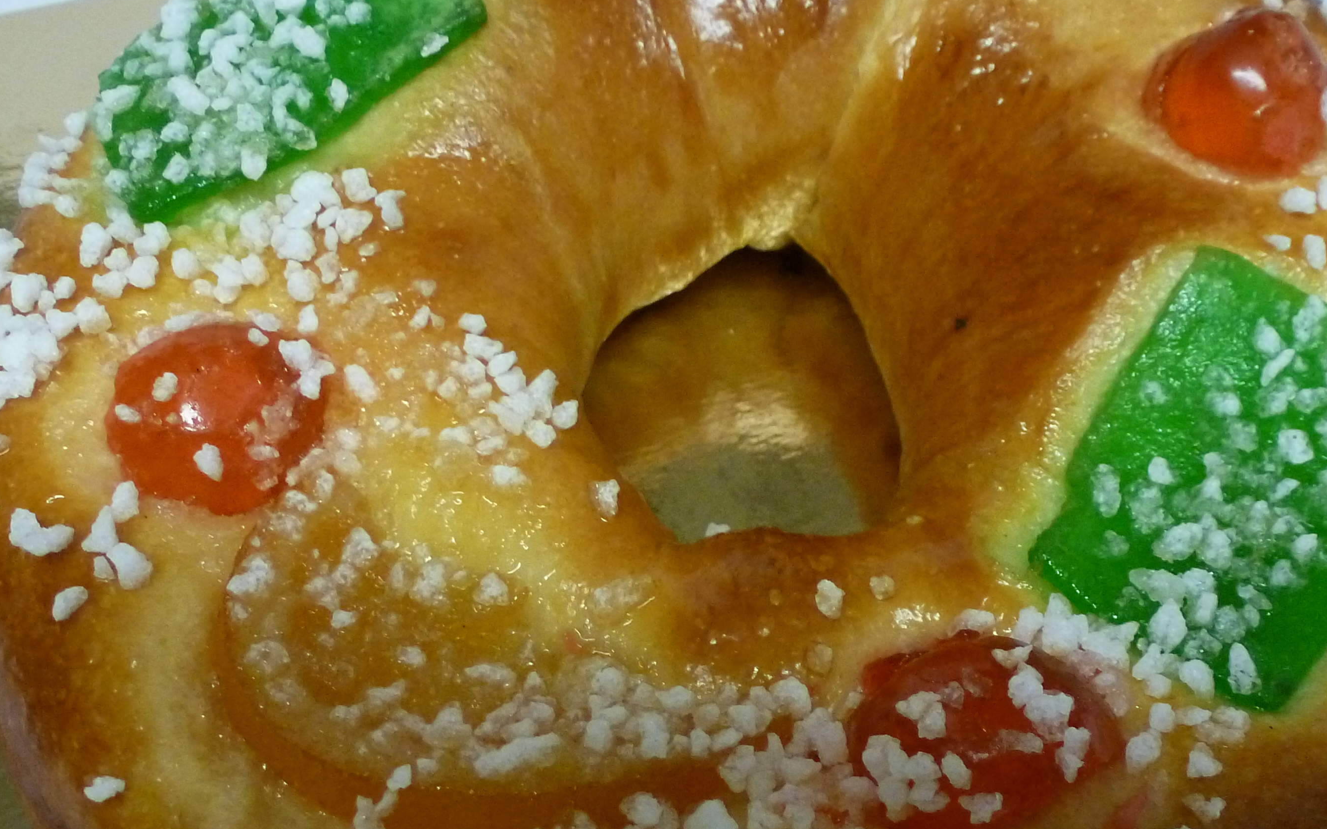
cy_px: 505
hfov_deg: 48.1
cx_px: 758
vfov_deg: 31.1
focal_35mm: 41
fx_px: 1483
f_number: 3.3
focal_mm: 4.3
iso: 400
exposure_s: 1/40
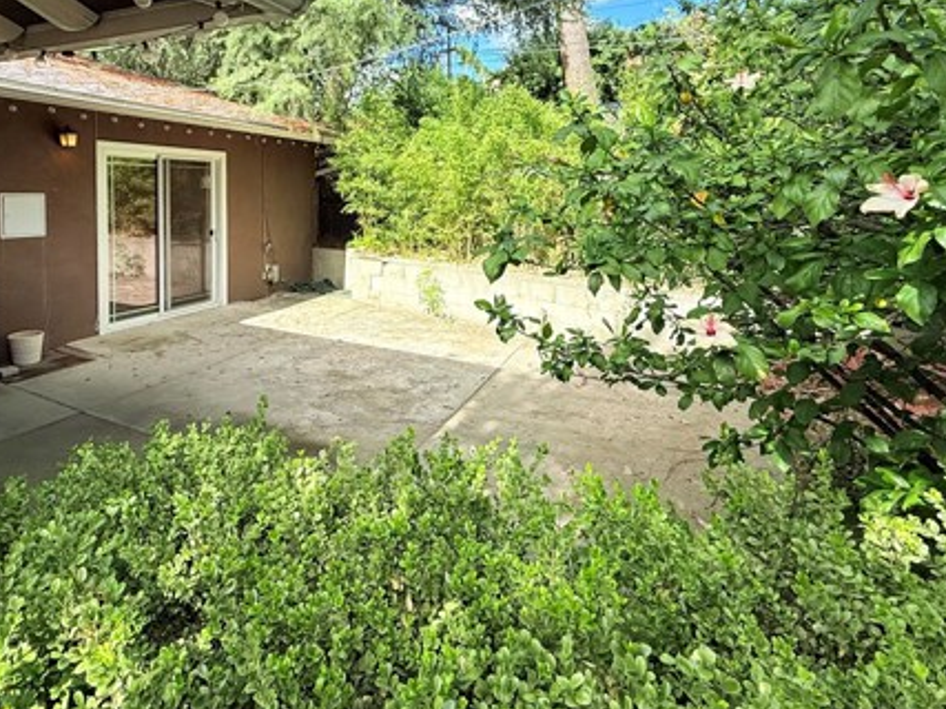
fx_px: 574
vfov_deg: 61.7
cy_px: 228
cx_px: 379
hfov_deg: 78.1
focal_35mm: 21
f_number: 2.2
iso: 50
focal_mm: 2.22
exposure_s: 1/734
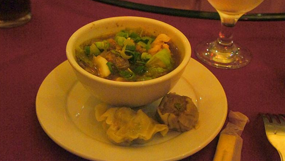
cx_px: 140
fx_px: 363
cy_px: 64
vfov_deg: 24.9
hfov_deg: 42.9
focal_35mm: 48
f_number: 5.6
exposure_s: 1/40
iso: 6400
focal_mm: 30
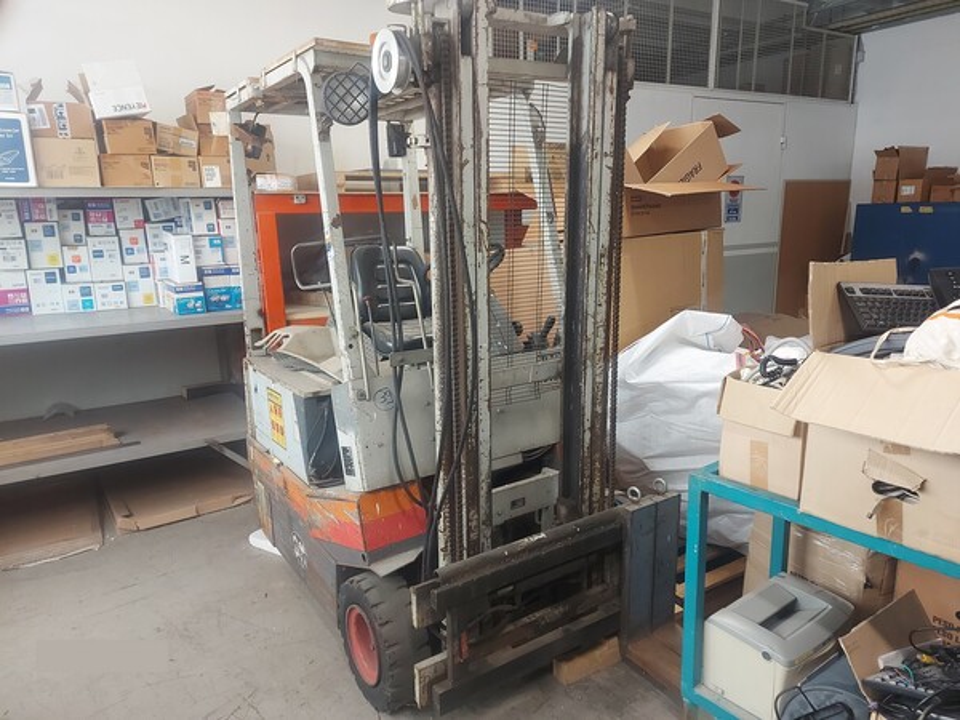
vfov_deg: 56.8
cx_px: 480
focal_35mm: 24
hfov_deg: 71.6
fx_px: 666
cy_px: 360
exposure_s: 1/50
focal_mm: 5.23
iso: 200
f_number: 1.8
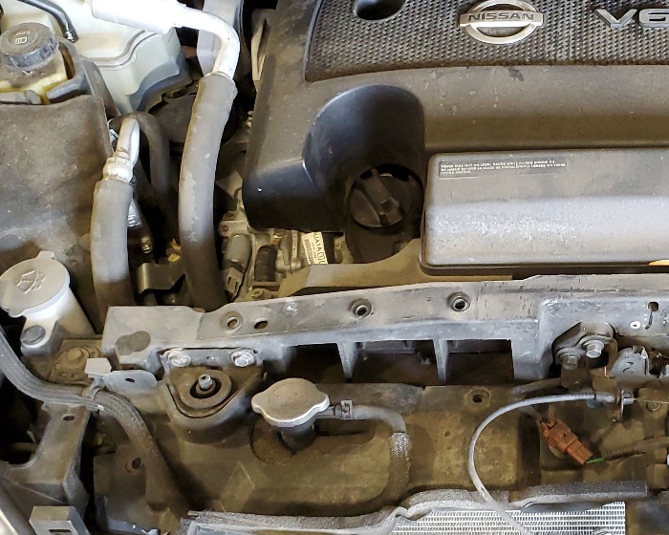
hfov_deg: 30.9
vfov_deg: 26.2
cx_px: 615
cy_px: 244
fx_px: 1148
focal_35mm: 58
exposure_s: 1/60.2
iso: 228
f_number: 1.5
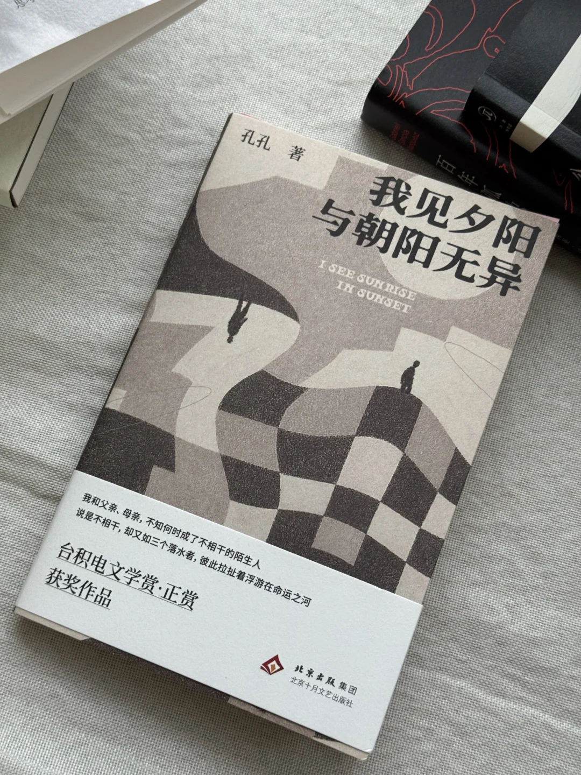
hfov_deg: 30.3
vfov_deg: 39.7
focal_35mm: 48
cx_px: 290
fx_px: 1074
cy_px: 388
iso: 250
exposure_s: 1/57
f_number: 1.78
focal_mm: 6.76
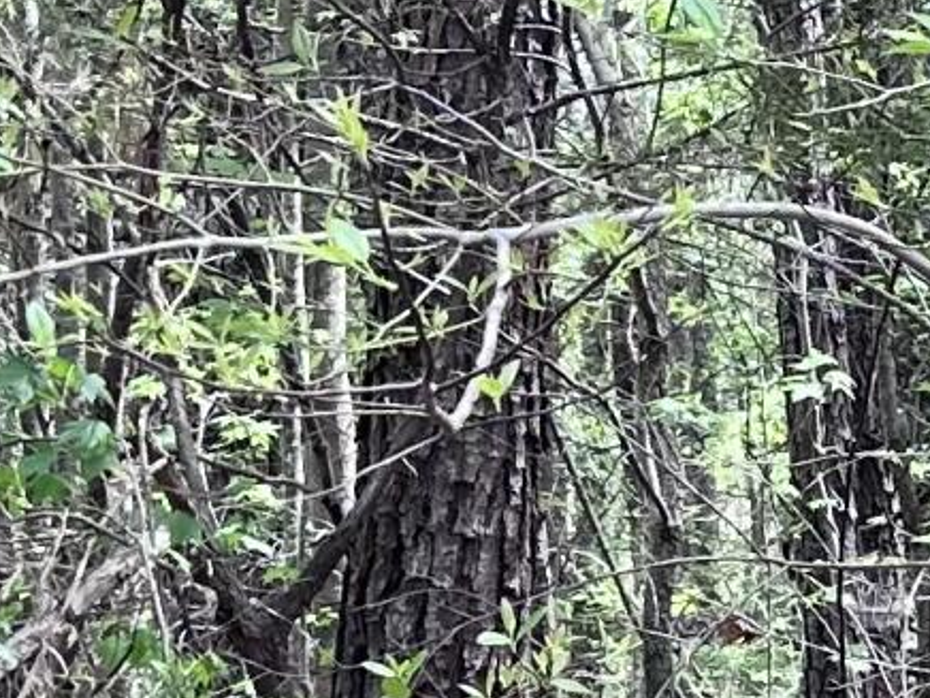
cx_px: 2097
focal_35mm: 165
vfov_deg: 9.0
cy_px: 615
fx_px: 4433
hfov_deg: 10.6
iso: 80
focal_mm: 6.86
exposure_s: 1/284
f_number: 1.78
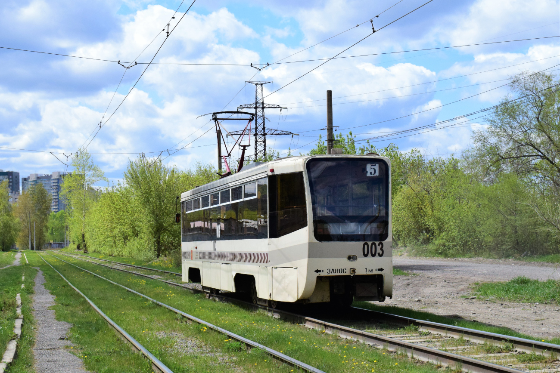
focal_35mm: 68
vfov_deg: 20.2
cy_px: 186
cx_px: 280
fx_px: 1050
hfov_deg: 29.9
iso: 2000
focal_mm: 45
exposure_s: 1/2000
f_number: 14
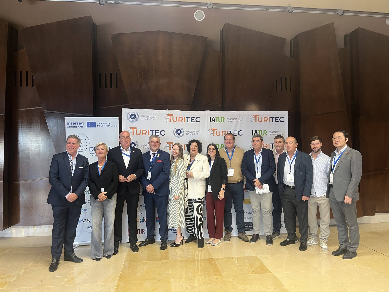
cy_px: 146
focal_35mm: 26
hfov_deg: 67.3
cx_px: 194
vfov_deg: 53.1
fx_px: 292
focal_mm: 5.1
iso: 160
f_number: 1.6
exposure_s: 1/50
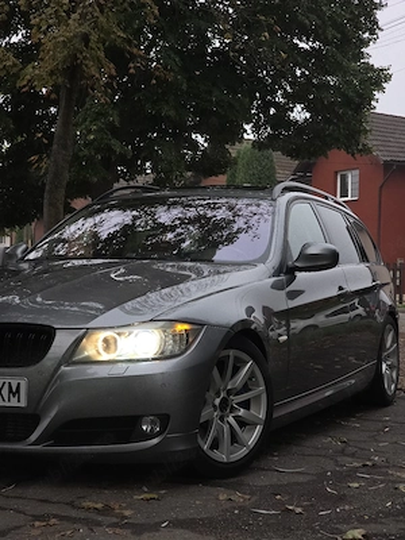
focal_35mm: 69
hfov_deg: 21.3
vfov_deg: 28.2
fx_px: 1076
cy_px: 270
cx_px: 202
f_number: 2.4
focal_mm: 7.9
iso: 80
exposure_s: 1/101
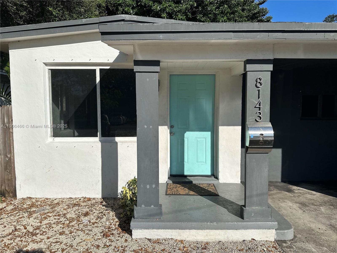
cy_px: 126
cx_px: 168
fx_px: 234
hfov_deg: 71.6
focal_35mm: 24
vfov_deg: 56.8
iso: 80
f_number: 1.78
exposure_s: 1/9709
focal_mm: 6.86
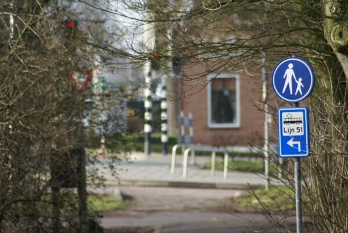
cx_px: 174
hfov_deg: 4.6
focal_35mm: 450
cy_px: 116
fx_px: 4356
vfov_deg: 3.1
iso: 400
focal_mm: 300
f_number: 5.6
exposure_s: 1/500
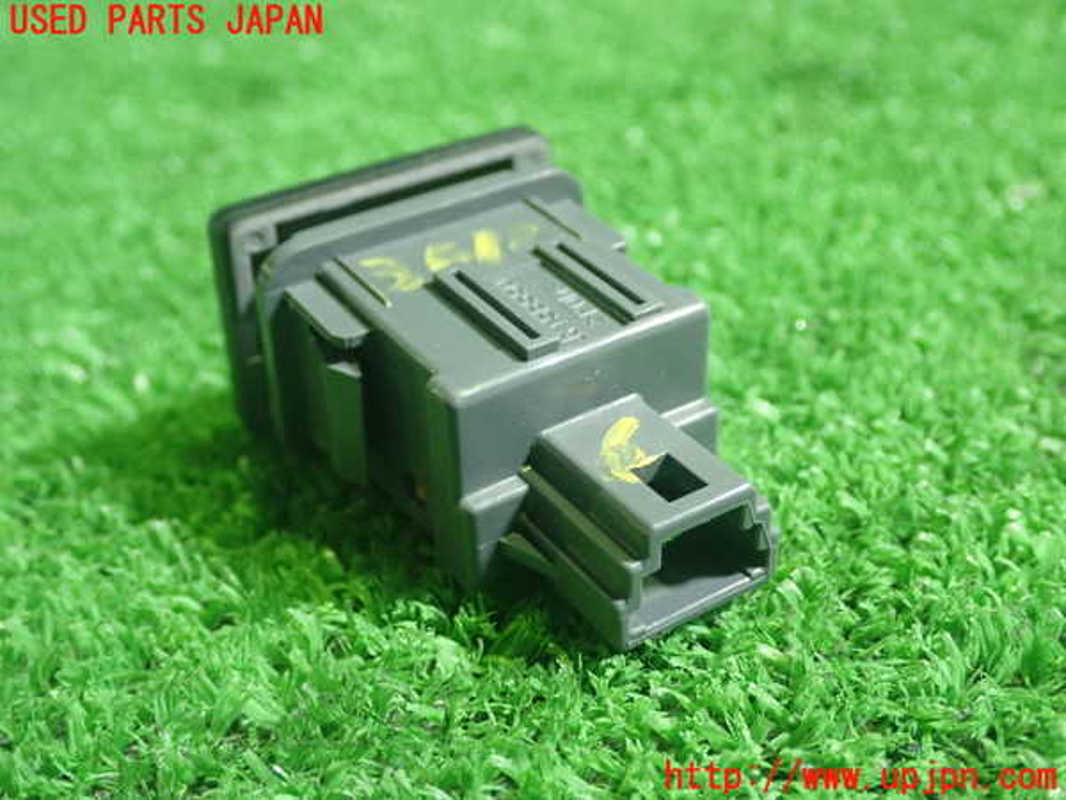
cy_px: 400
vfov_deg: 30.9
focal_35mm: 47
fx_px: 1447
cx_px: 533
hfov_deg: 40.4
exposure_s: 1/30
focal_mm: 8.4
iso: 800
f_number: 3.1
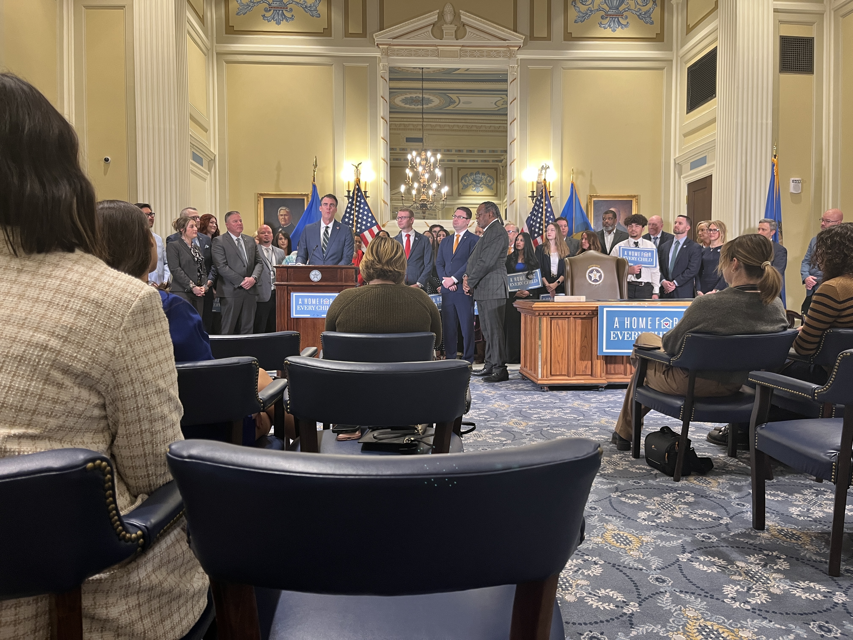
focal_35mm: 26
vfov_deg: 53.1
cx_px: 426
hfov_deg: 67.3
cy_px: 320
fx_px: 641
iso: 160
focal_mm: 5.1
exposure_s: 1/60
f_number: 1.6
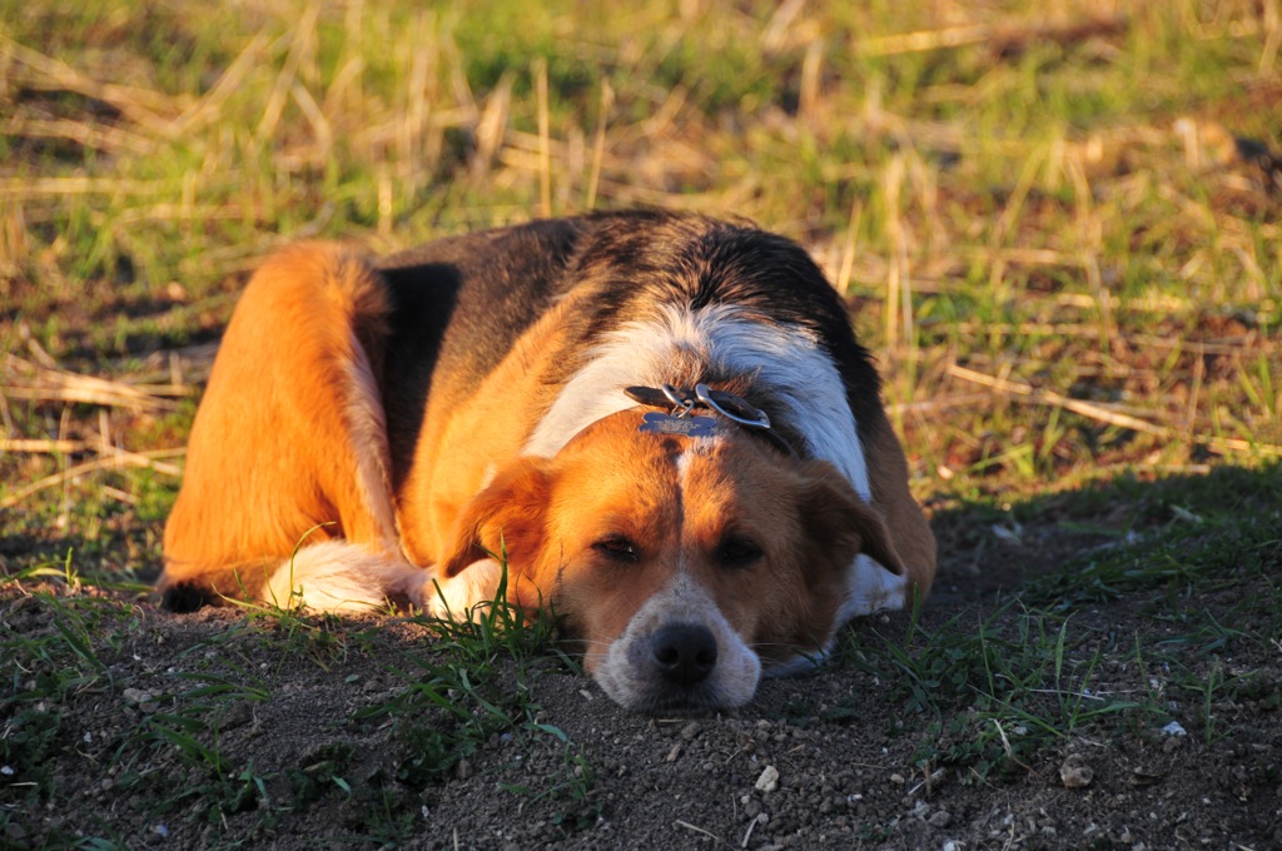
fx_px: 8002
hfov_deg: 9.2
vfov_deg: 6.1
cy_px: 426
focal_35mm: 225
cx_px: 641
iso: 200
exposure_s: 1/160
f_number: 6.3
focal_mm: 150
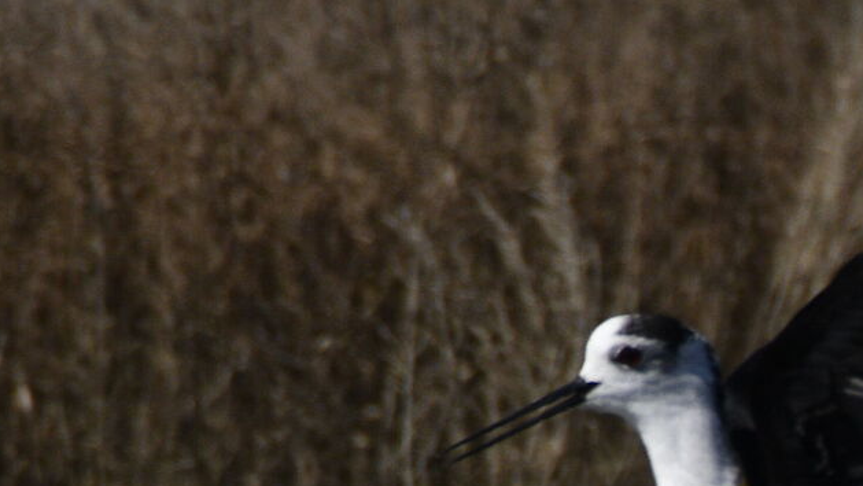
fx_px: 96099
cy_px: 945
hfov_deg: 0.5
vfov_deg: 0.3
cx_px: 1379
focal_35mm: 4199
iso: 500
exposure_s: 1/2500
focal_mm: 700
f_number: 10
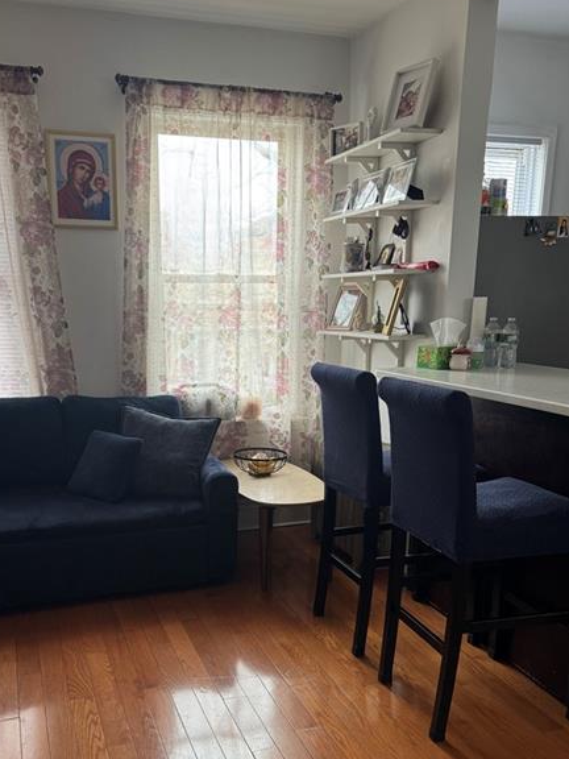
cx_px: 241
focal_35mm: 32
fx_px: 701
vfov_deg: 56.0
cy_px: 485
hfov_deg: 44.0
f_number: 1.78
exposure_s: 1/121
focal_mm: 6.76
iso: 200
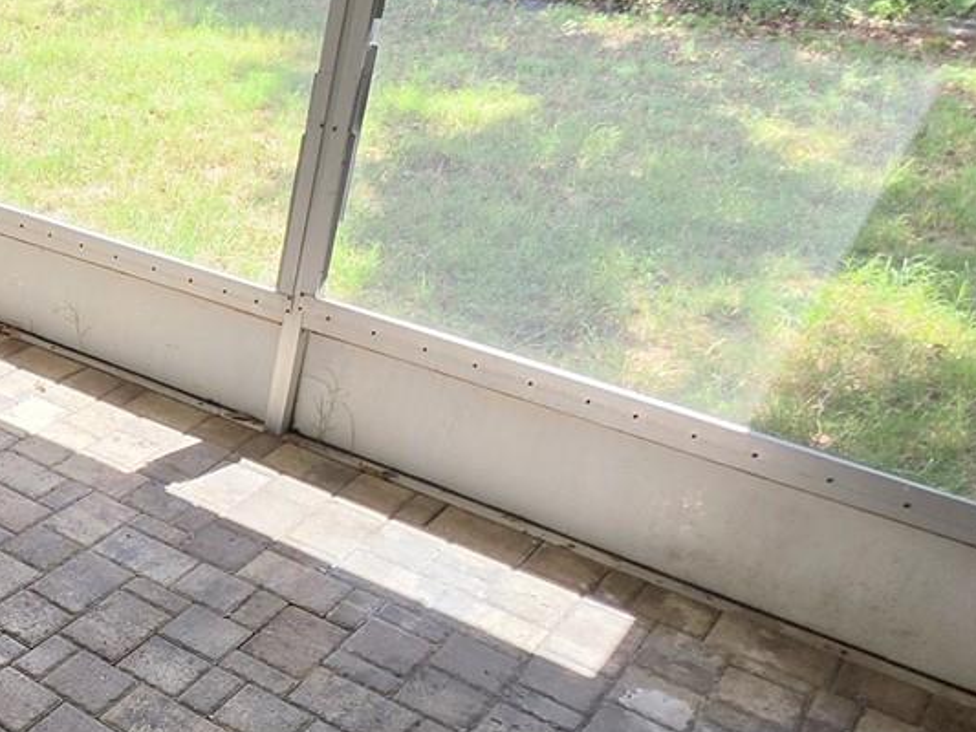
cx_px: -70
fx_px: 1100
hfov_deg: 39.9
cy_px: 476
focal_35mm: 39
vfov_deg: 36.5
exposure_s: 1/332
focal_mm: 2.2
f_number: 1.9
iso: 32
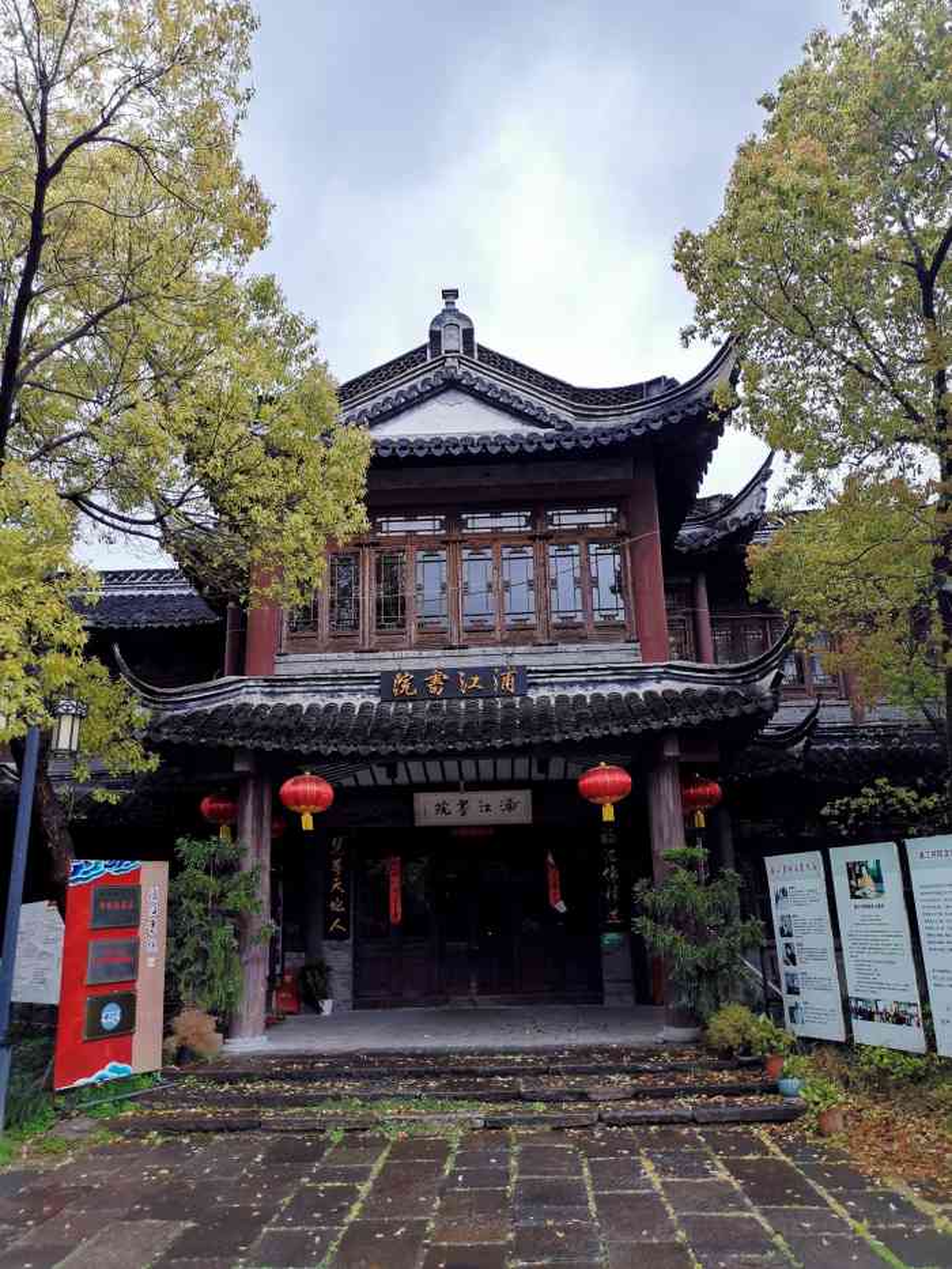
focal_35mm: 27
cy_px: 634
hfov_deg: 51.4
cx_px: 476
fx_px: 990
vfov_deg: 65.3
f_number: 1.8
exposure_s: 1/137
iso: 50
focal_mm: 4.75
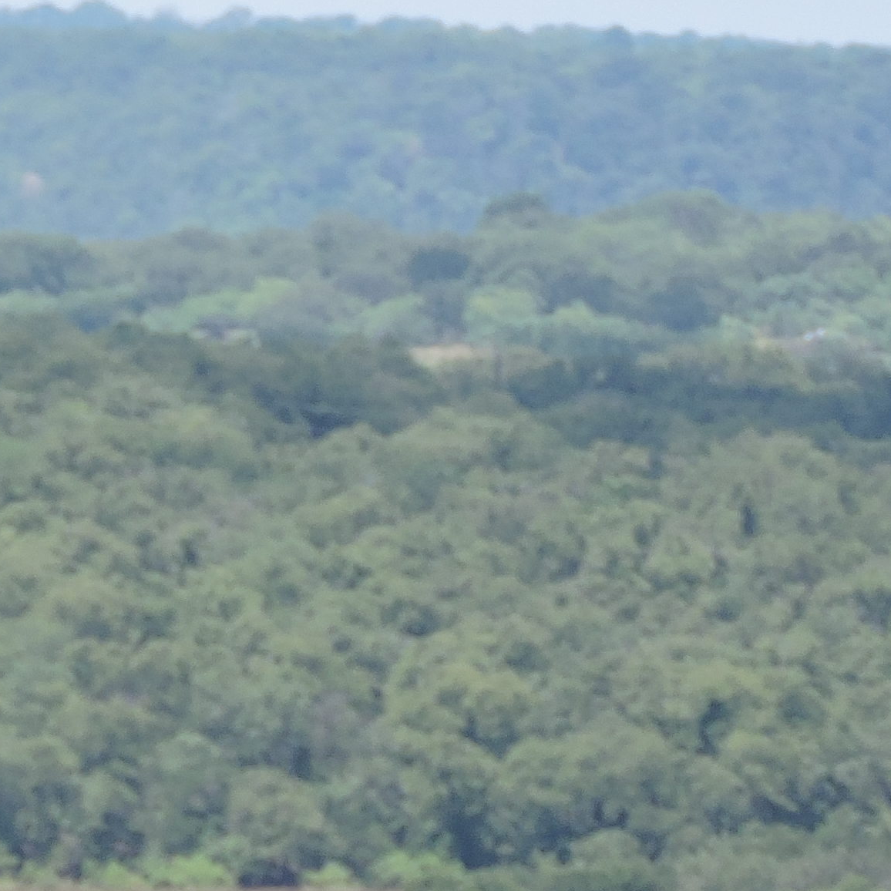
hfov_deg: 1.8
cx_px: -751
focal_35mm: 969
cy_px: 770
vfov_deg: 1.8
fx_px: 28218
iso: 100
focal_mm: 49.1
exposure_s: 1/320
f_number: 4.7
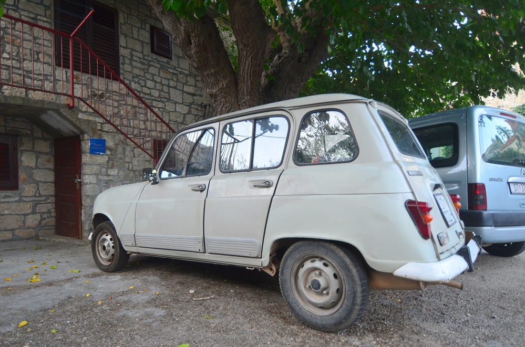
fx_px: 306
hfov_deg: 81.3
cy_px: 174
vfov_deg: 59.2
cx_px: 262
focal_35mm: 21
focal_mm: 14
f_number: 4
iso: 640
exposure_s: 1/125
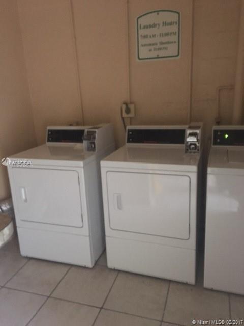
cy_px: 163
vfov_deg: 61.7
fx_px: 273
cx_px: 122
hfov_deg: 48.2
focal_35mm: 29
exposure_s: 1/15
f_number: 2.2
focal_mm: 4.15
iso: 400
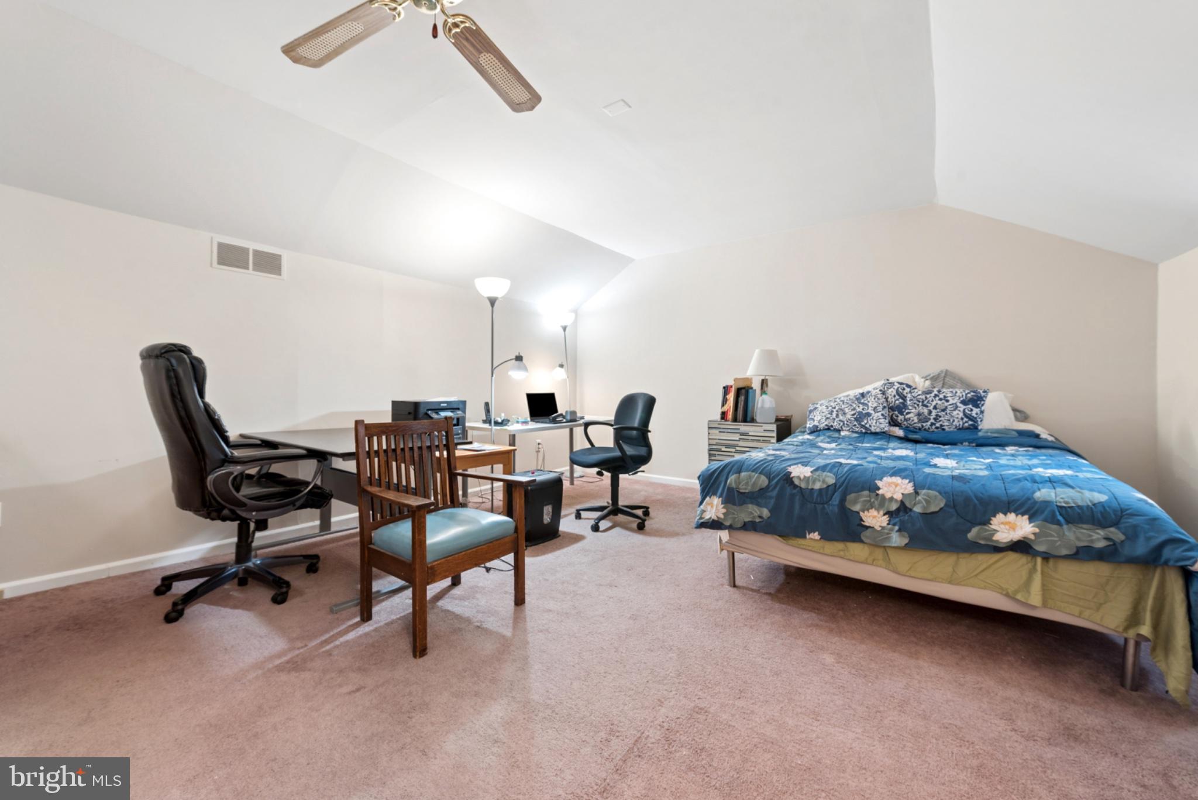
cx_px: 599
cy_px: 400
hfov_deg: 104.2
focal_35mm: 14
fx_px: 466
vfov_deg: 81.3
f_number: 9
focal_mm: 14
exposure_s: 1/10
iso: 250
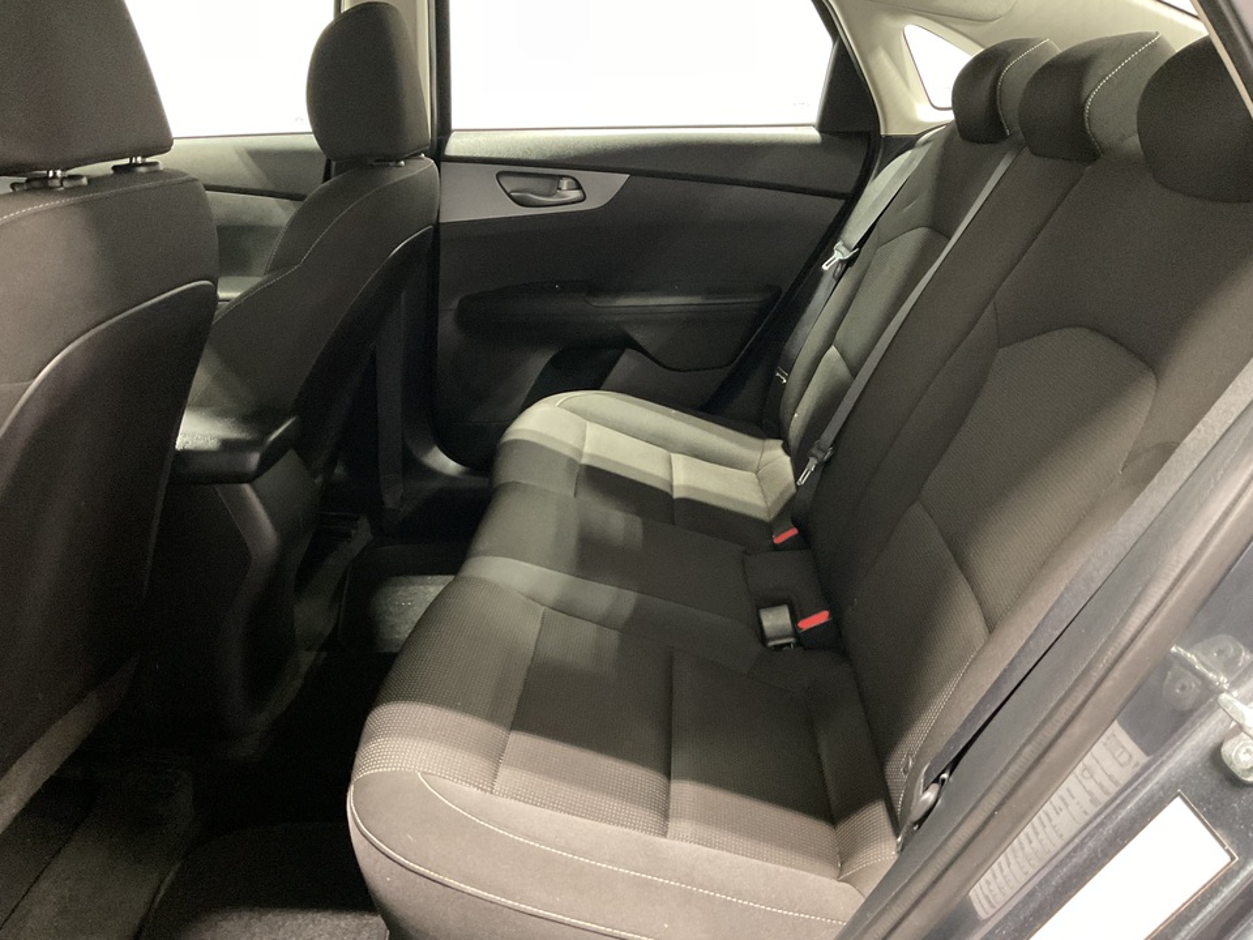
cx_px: 626
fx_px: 1050
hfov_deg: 61.7
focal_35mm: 29
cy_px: 470
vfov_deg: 48.2
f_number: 1.8
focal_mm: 3
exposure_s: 1/24
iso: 500
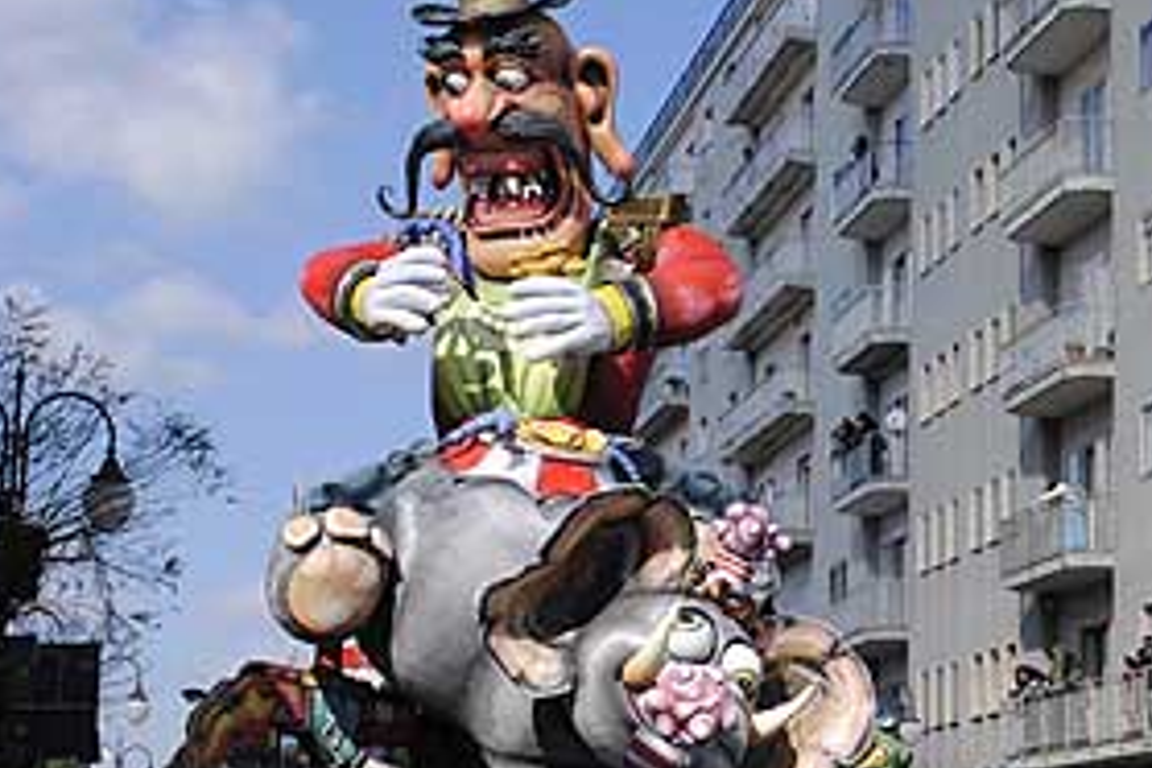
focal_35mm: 76
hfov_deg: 26.4
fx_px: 2428
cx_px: 834
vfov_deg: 17.9
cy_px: 557
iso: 100
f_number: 8
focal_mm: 29
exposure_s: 1/250
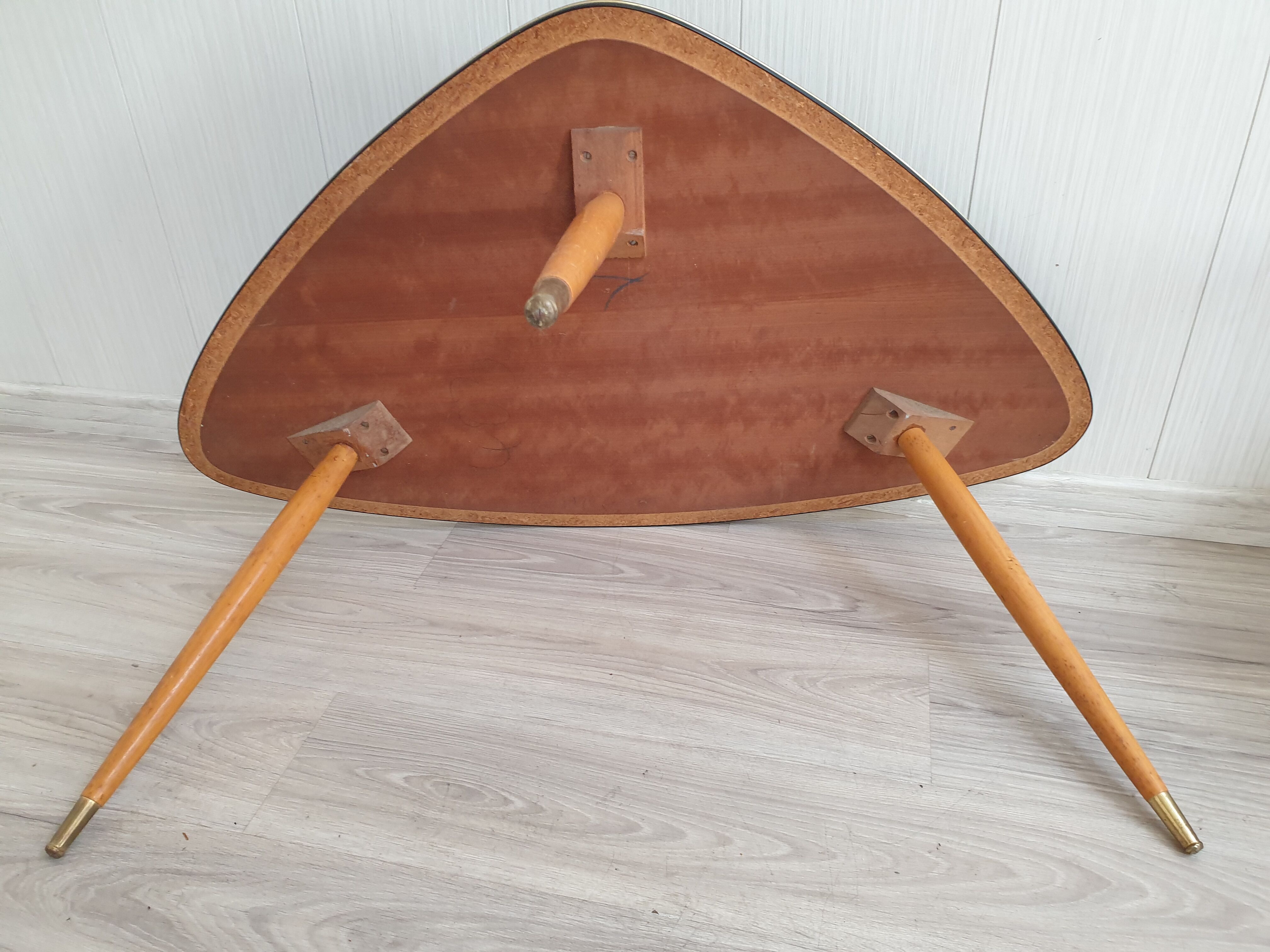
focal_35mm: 26
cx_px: 635
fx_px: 954
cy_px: 476
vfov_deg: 53.1
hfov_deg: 67.3
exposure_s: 1/50
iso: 250
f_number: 2.4
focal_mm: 4.3
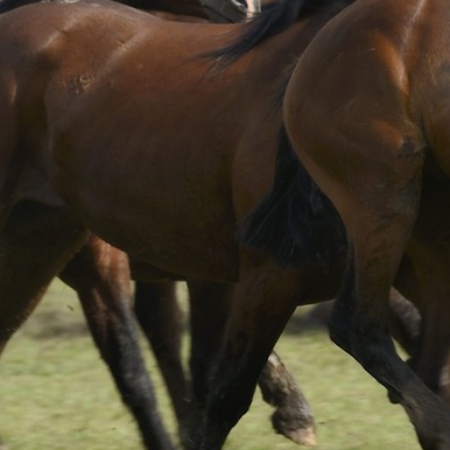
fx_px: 7766
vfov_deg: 3.3
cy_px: 23
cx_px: 916
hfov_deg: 3.3
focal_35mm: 528
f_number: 5.6
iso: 100
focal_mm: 150
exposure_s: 1/250
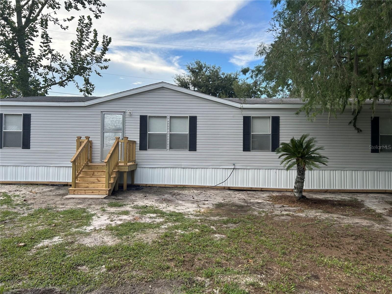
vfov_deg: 53.1
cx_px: 196
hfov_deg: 67.3
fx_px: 294
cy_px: 147
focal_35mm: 26
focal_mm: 5.7
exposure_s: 1/1038
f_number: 1.5
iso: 50
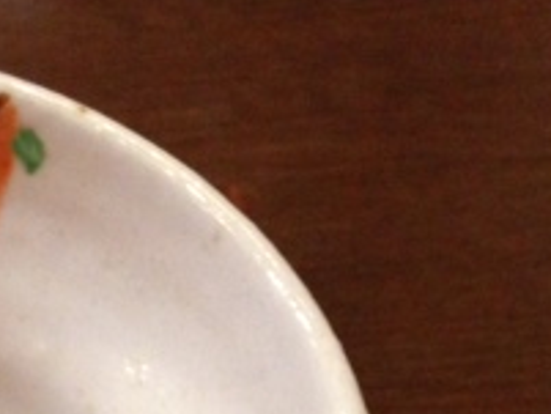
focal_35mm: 105
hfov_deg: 17.0
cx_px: -274
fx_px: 1672
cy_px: 633
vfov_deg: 13.3
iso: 400
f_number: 2.4
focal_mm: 4.13
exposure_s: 1/15
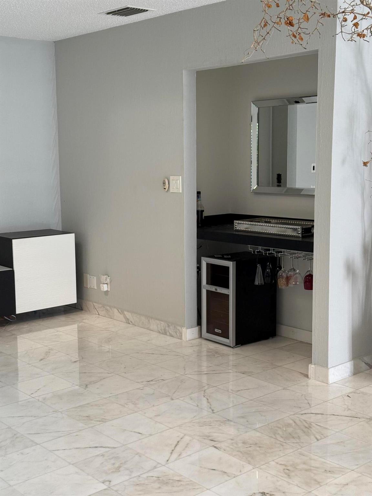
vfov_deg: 39.7
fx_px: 688
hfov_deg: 30.3
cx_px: 186
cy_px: 248
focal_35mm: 48
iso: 100
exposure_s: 1/85
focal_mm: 6.76
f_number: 1.78
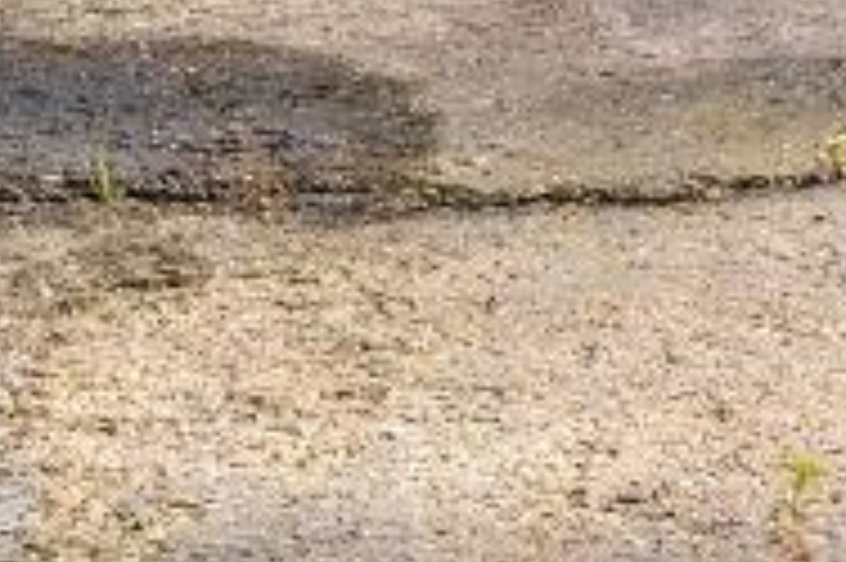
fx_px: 6011
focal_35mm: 256
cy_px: -1434
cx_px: 2588
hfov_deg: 7.1
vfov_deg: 5.0
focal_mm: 32
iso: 640
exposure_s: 1/3200
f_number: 6.3
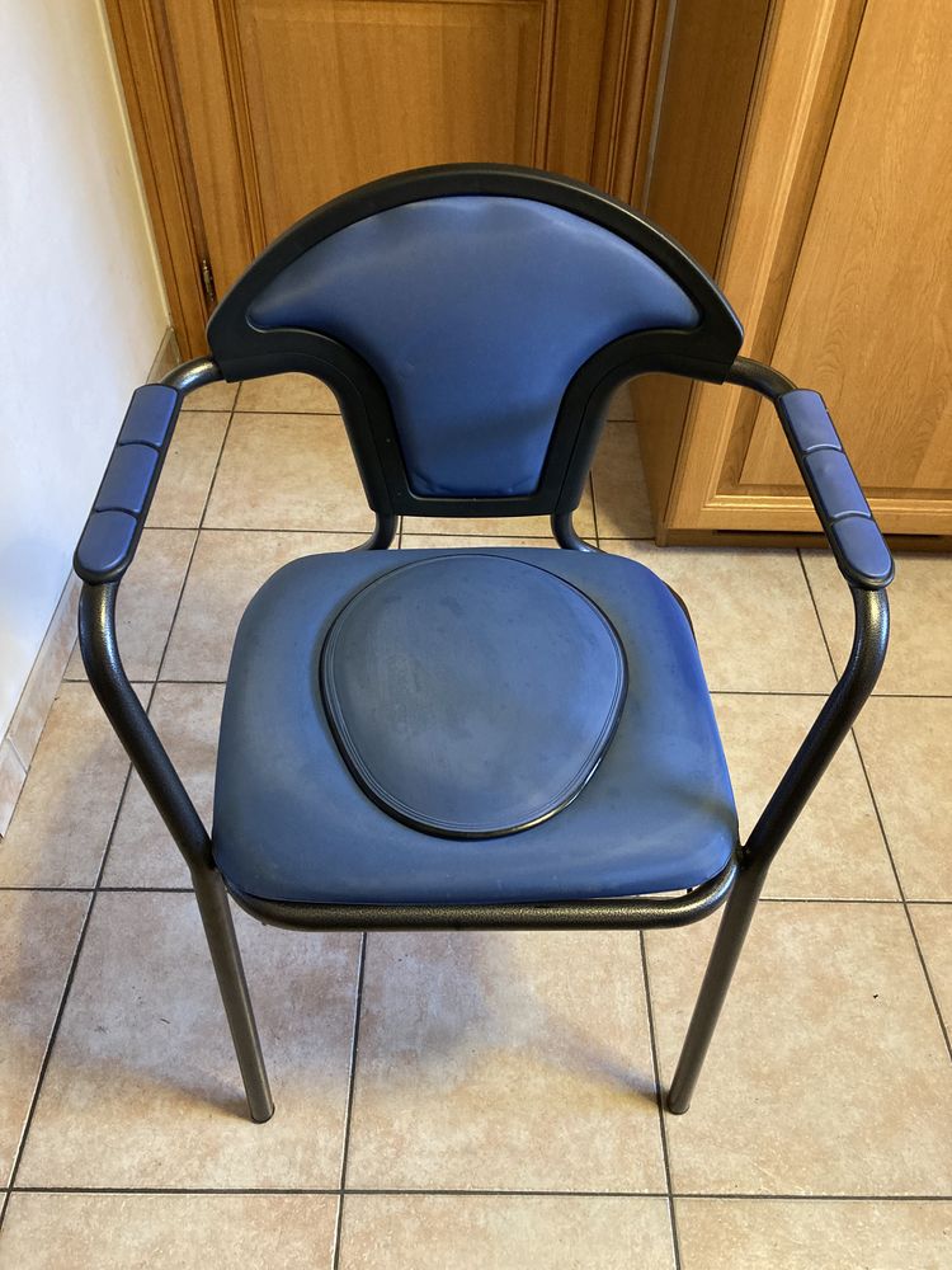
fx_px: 1027
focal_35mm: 28
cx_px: 476
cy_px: 635
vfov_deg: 63.4
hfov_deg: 49.7
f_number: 1.8
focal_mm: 3.99
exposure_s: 1/33
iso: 320
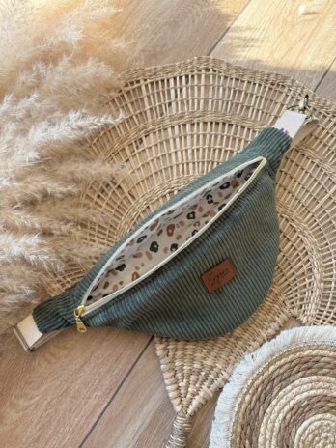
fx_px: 336
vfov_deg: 67.3
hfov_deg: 53.1
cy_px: 224
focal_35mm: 26
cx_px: 168
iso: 50
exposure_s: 1/122
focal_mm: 5.96
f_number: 1.6
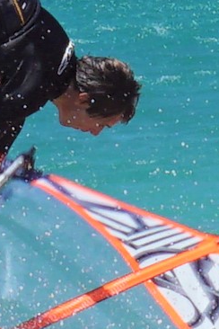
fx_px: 9736
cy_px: 78
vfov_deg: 1.9
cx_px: -30
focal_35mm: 1067
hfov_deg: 1.3
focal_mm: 60
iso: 100
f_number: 8
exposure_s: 1/320
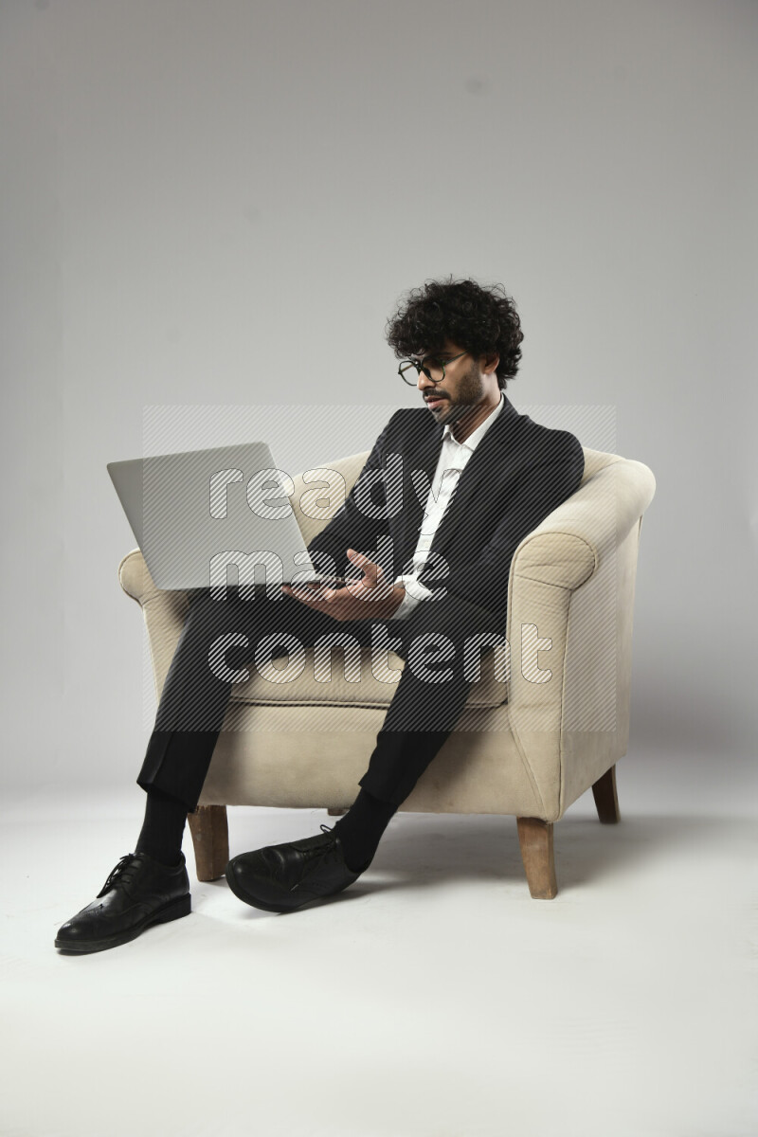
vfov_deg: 48.5
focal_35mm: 40
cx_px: 379
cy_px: 568
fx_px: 1263
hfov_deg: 33.4
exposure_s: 1/125
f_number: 5.6
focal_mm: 40
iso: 400
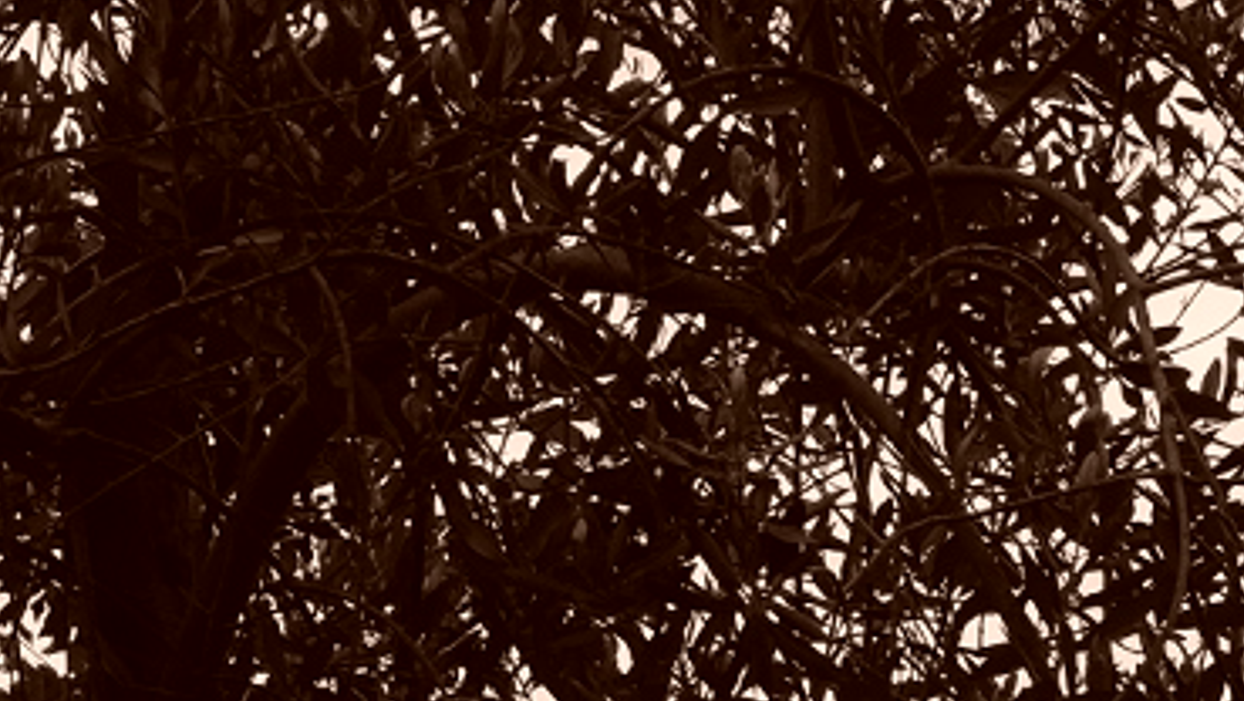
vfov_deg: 4.5
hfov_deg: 7.8
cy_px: 1635
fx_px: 8812
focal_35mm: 267
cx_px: 2417
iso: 250
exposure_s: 1/350
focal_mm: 35
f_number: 8
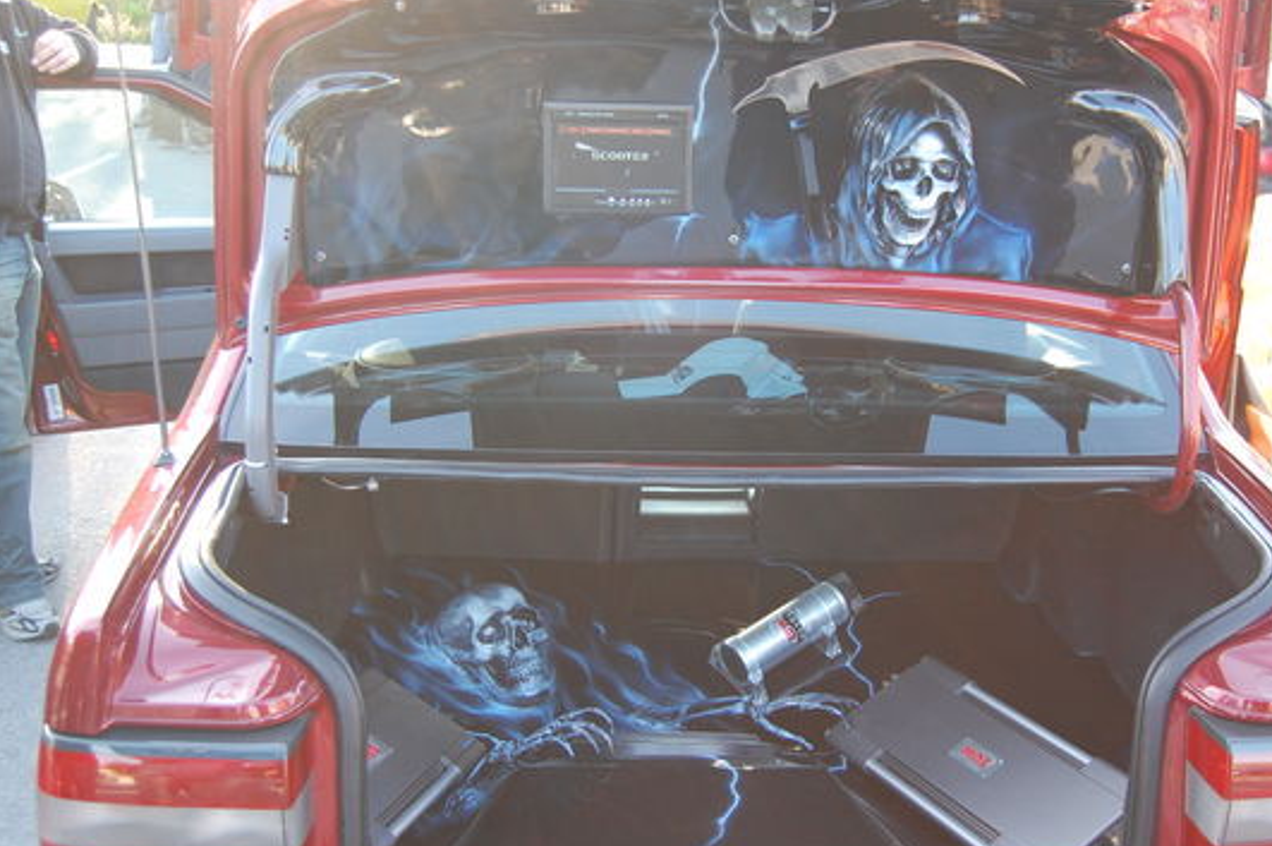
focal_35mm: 42
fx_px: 1469
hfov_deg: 46.7
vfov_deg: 32.1
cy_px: 427
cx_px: 709
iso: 400
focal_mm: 23
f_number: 4
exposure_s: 1/60
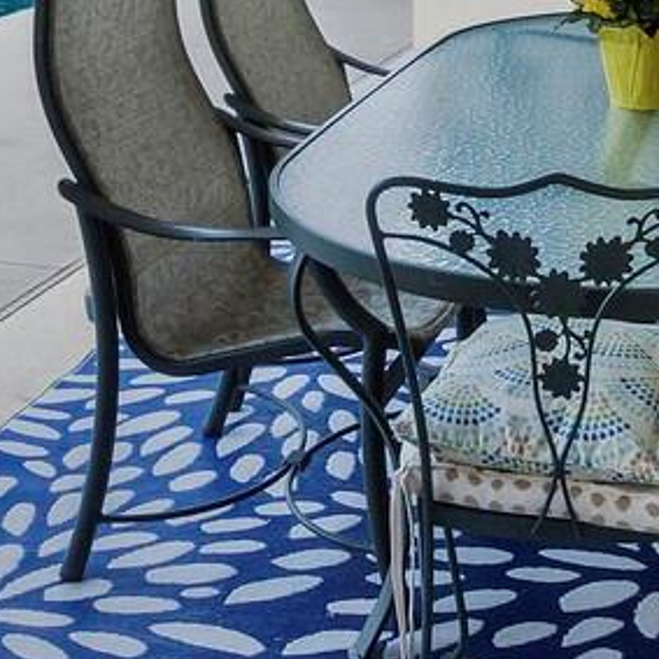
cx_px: 433
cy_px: -245
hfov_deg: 24.5
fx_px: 1508
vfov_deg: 21.7
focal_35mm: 70
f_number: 11
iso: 400
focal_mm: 7
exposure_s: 1/13
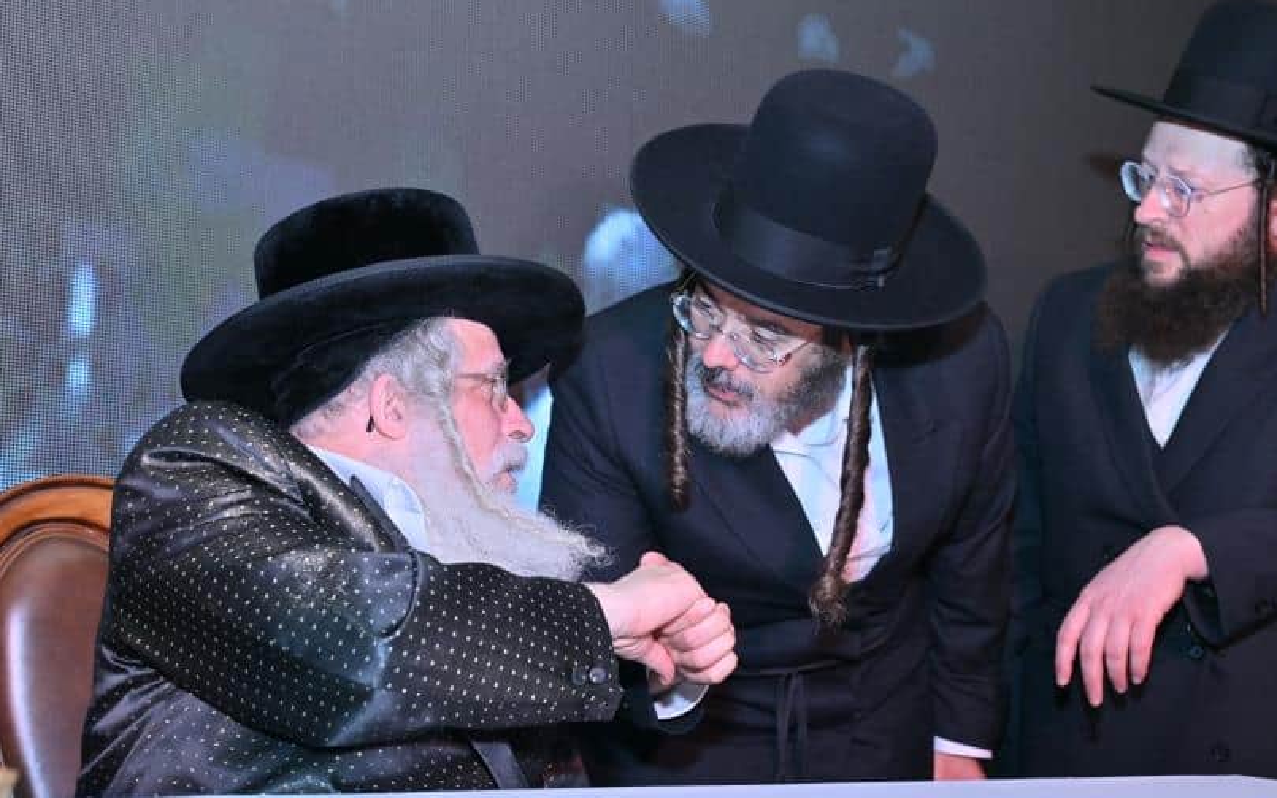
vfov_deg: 26.8
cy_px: 478
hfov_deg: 41.8
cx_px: 608
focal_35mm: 48
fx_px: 1670
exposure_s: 1/125
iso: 320
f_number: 4
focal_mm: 37
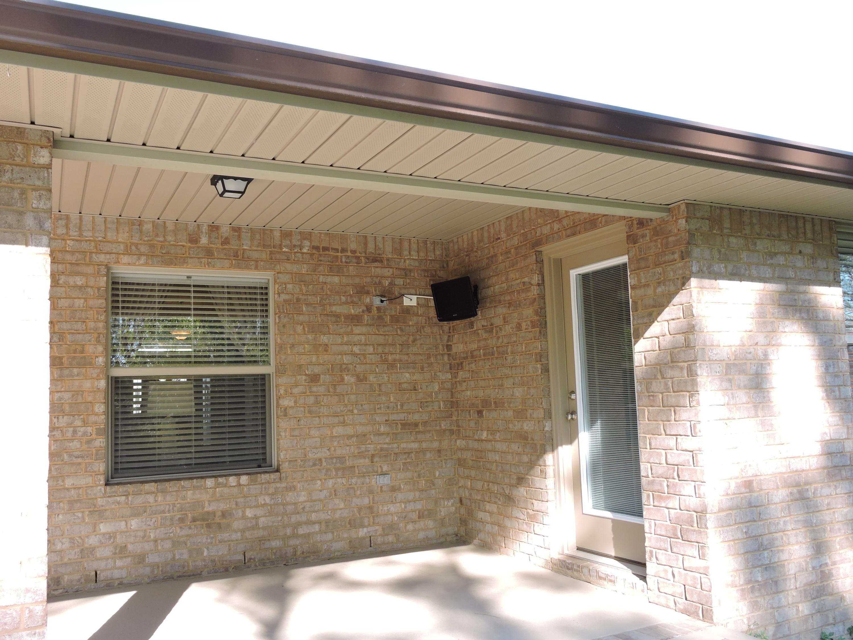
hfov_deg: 60.0
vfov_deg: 46.8
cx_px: 426
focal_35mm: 30
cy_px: 320
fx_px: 739
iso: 100
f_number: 3.5
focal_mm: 5.4
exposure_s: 1/100
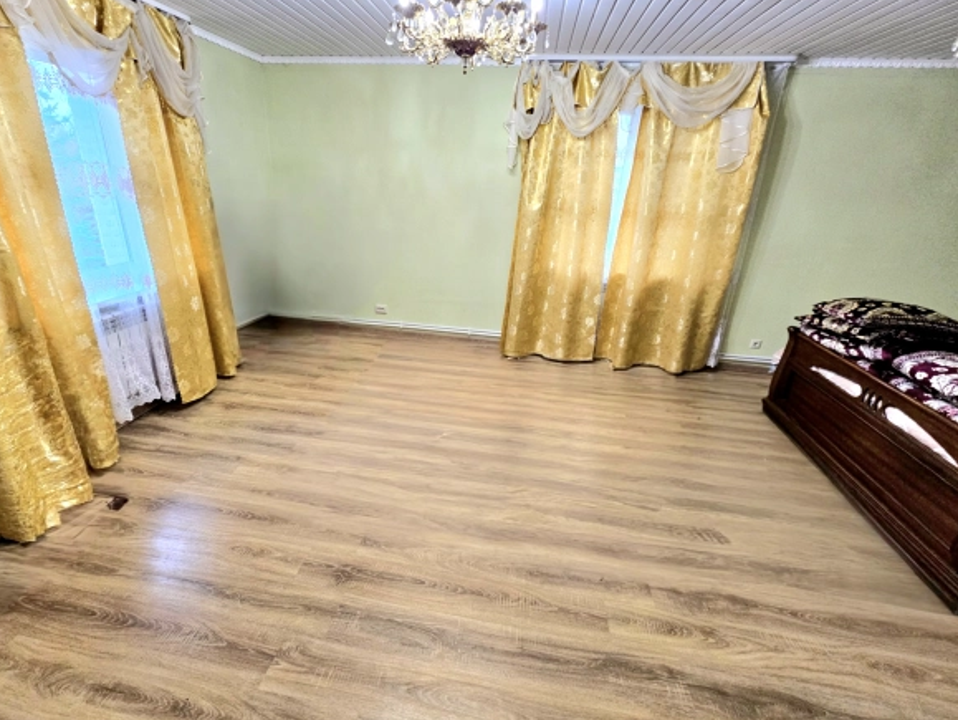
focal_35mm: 14
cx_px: 455
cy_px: 339
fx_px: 388
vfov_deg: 85.6
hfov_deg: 101.9
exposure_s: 1/50
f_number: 2.2
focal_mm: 2.2
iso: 400
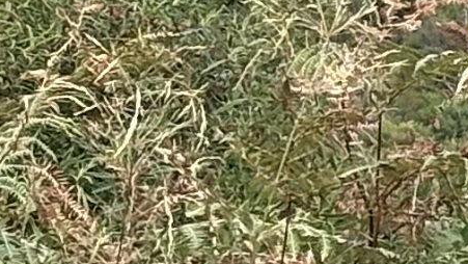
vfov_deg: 2.7
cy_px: 3
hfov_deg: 4.4
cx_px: 1816
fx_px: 5611
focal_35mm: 452
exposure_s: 1/884
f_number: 1.6
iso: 32
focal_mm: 5.96
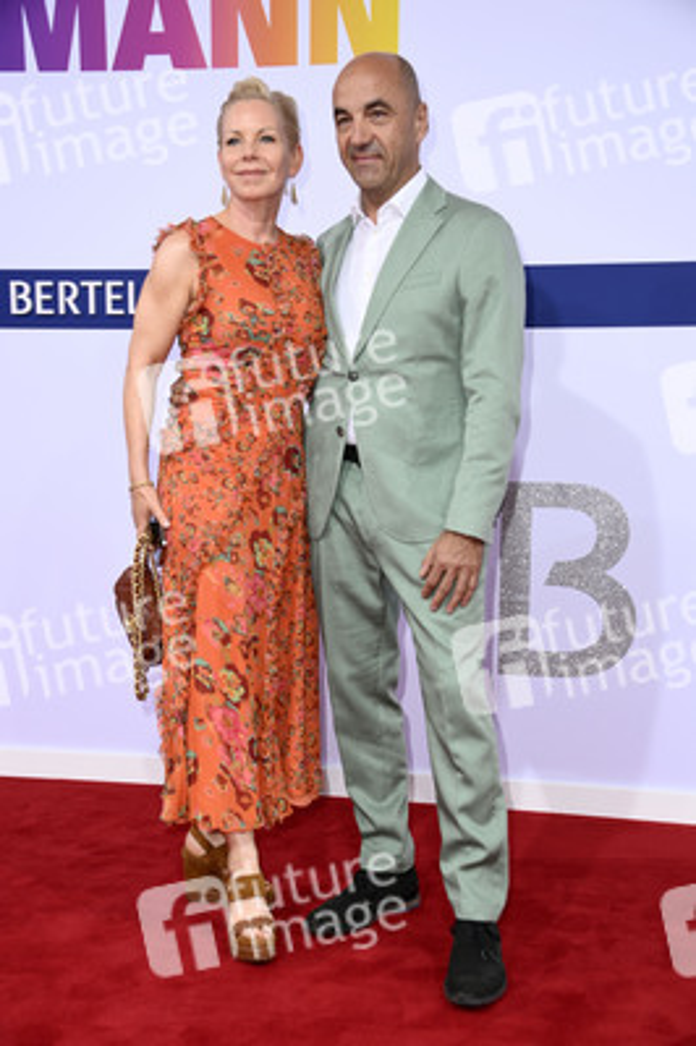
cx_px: 348
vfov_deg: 43.6
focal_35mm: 45
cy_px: 523
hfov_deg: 29.8
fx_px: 1307
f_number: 5.6
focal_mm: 45
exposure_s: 1/200
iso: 800
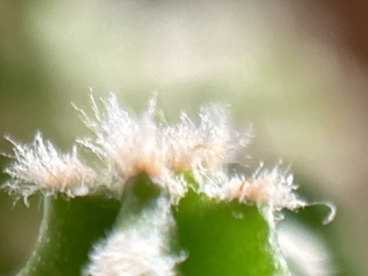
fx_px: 1254
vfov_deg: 10.9
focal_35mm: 118
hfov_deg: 16.0
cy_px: 631
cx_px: 452
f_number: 1.78
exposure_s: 1/60
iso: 500
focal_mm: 6.86
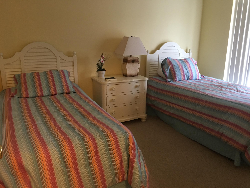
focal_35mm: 29
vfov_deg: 48.2
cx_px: 125
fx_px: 209
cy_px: 94
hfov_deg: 61.7
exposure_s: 1/10
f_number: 2.2
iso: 80
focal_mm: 4.15
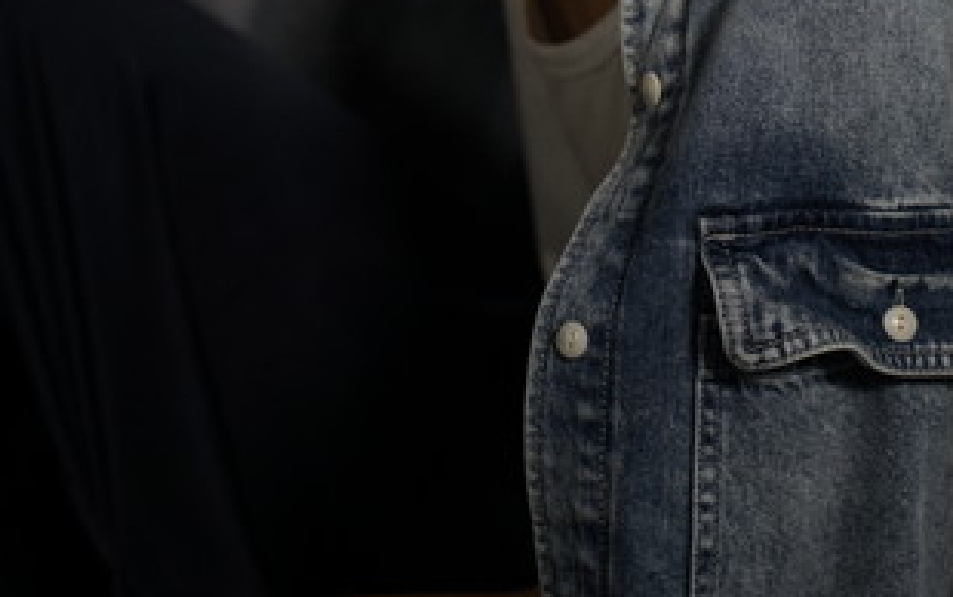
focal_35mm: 158
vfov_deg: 8.2
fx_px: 4105
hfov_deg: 13.2
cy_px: -138
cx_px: 444
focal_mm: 75
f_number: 2.8
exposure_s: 1/125
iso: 400
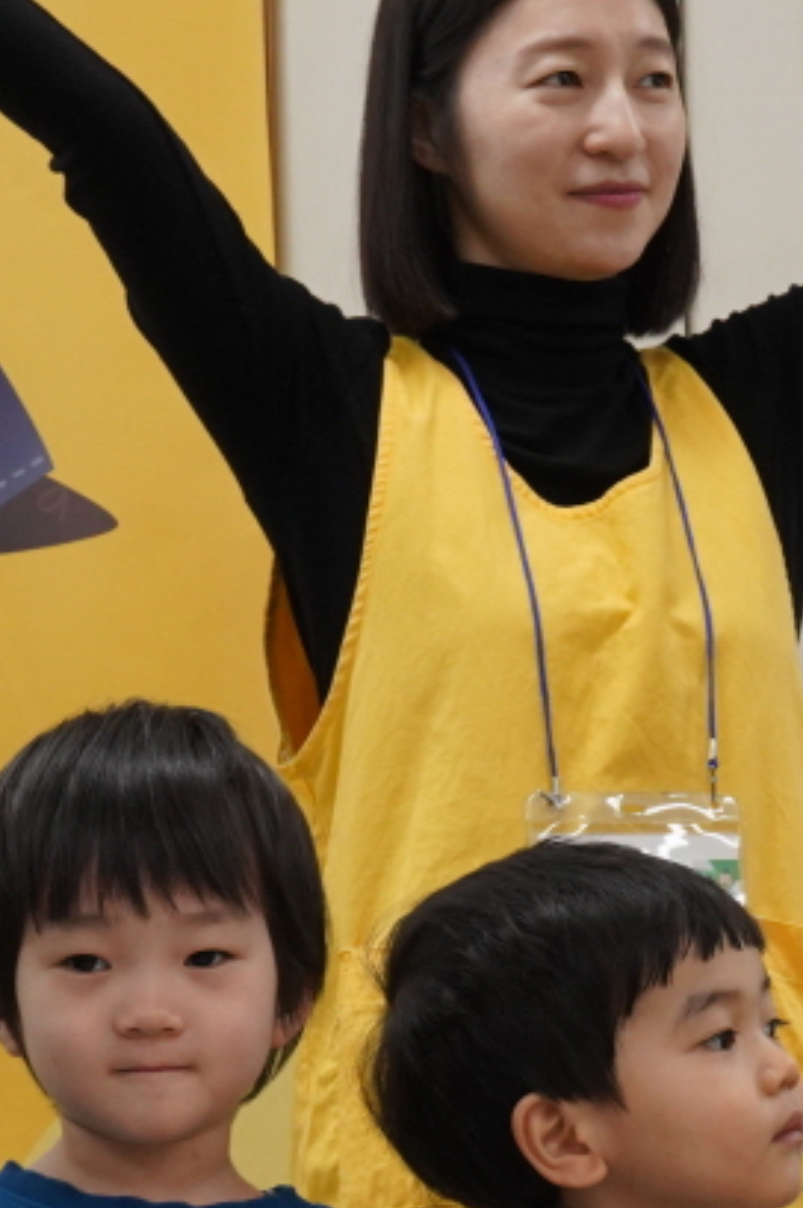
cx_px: 80
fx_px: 5865
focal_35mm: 175
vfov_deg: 11.7
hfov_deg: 7.8
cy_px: 1085
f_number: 11
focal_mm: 55
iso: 2500
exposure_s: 1/40
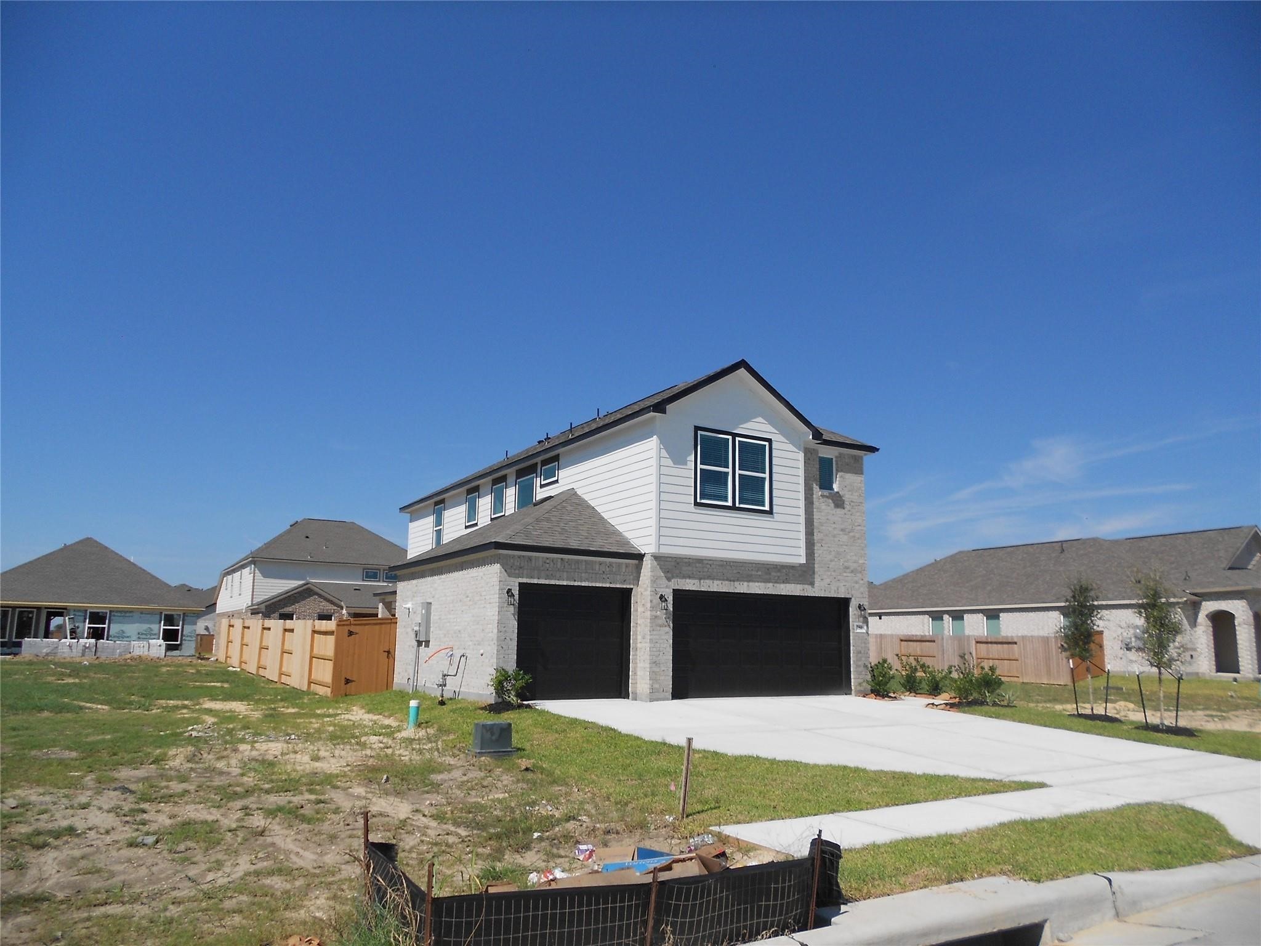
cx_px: 630
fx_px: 947
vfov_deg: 53.1
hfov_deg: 67.3
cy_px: 473
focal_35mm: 26
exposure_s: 1/250
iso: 80
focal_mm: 4.6
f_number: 8
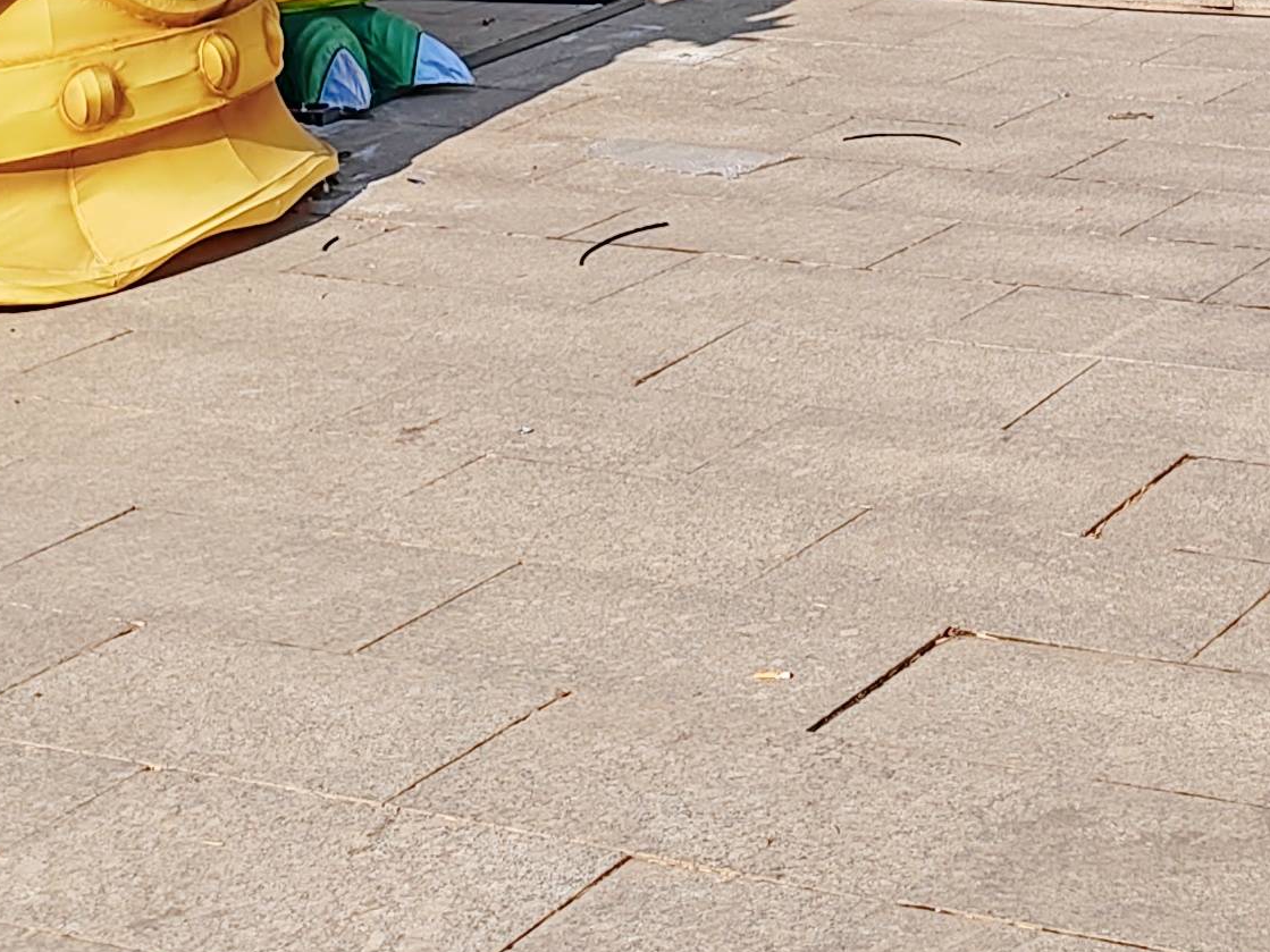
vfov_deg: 15.3
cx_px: 1511
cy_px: -551
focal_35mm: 88
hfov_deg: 20.8
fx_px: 3228
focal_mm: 6.14
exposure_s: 1/810
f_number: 1.8
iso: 50
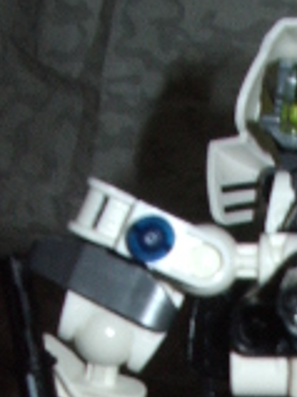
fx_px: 1615
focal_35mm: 141
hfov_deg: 10.4
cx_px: 309
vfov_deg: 12.9
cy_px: 677
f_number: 4.3
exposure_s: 1/40
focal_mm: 5.8
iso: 100
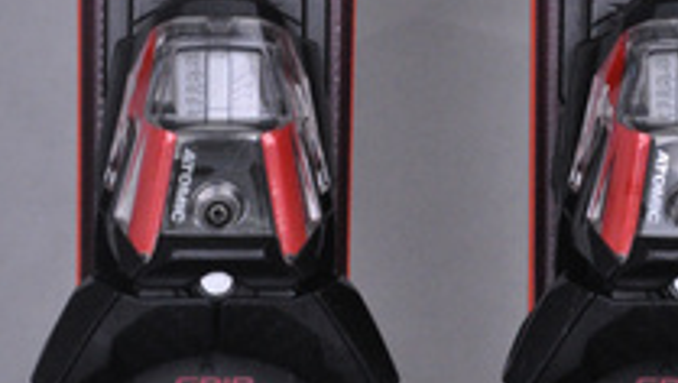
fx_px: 6372
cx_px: 449
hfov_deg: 6.1
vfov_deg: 3.4
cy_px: -230
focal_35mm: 354
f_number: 9.5
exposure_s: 1/125
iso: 3200
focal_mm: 105
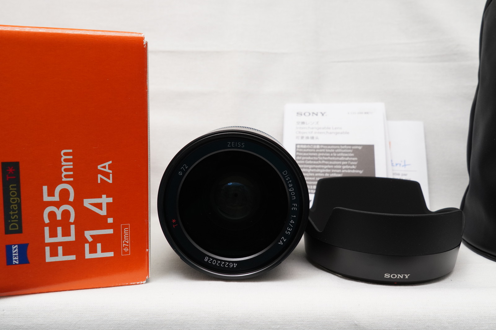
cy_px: 165
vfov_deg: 36.9
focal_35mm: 36
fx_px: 496
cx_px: 248
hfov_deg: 53.1
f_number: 8
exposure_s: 1/60
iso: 800
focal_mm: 24
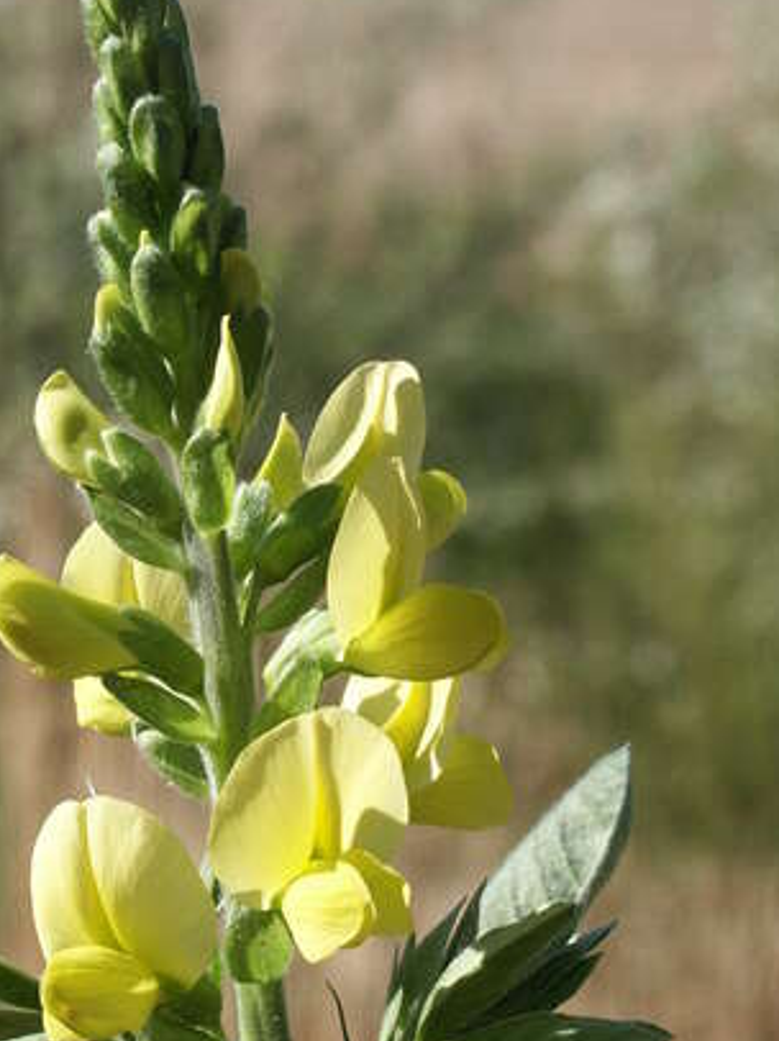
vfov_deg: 9.8
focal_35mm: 202
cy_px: 491
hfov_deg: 7.3
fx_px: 6067
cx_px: 205
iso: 100
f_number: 6.7
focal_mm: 31.26
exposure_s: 1/500
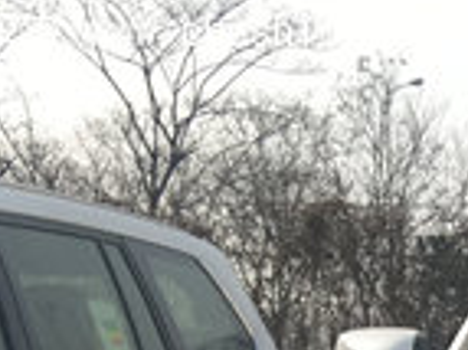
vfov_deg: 10.9
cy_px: 723
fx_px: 1648
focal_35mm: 122
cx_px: 848
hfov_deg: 14.2
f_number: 2.2
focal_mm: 4.15
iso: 25
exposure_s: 1/1115
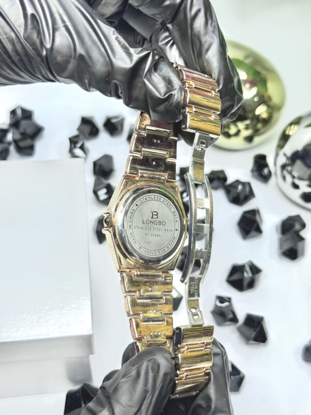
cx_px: 156
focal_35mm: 48
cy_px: 208
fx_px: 575
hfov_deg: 30.3
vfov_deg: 39.7
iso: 64
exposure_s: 1/141
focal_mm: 6.76
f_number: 1.78
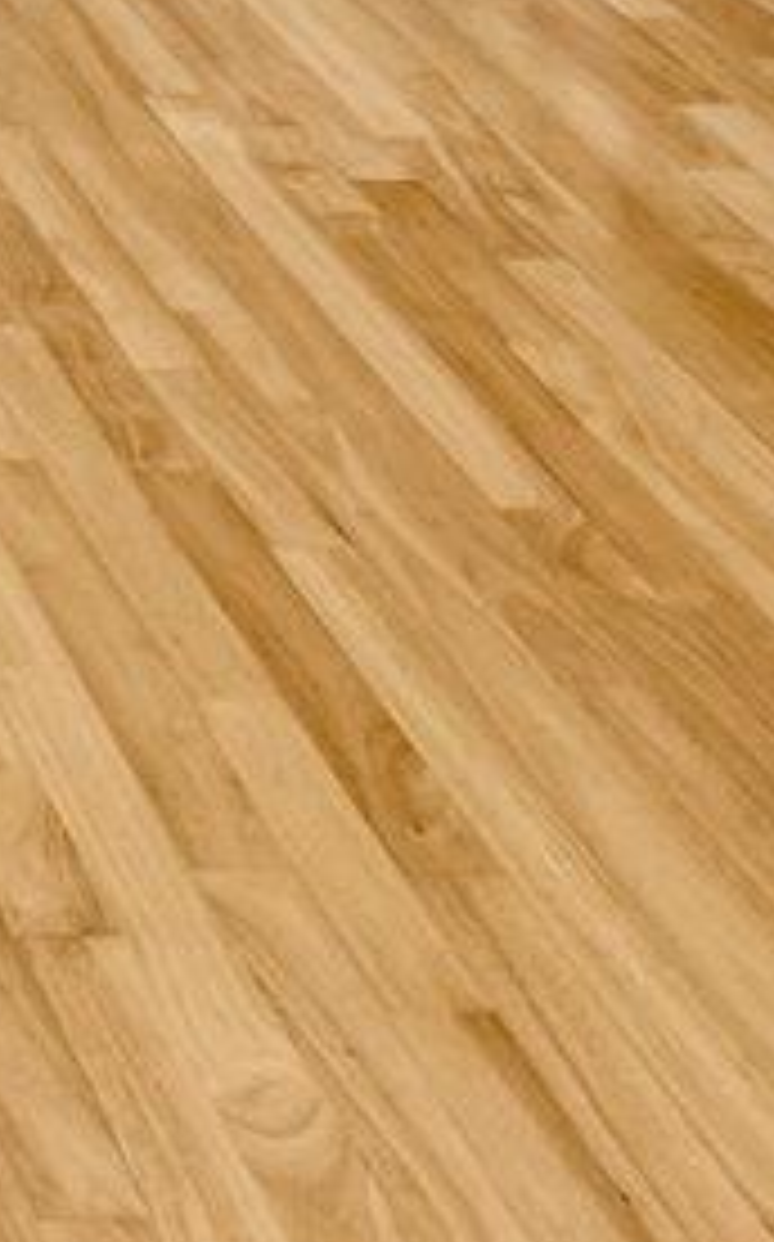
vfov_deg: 14.2
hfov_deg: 9.7
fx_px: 4092
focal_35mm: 121
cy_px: -1303
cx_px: -1008
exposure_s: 1/6
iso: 1250
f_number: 7.1
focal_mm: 16
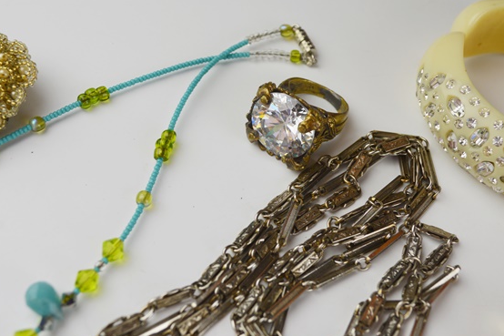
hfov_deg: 38.2
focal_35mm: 52
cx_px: 245
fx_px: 728
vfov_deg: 26.0
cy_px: 167
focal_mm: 32
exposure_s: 1/200
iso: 200
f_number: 7.1
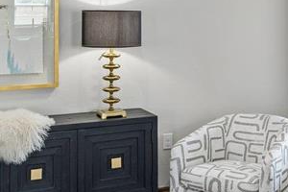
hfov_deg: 30.4
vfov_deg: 20.6
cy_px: 5
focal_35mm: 64
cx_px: 246
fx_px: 512
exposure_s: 1/50
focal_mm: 10
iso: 200
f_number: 7.1
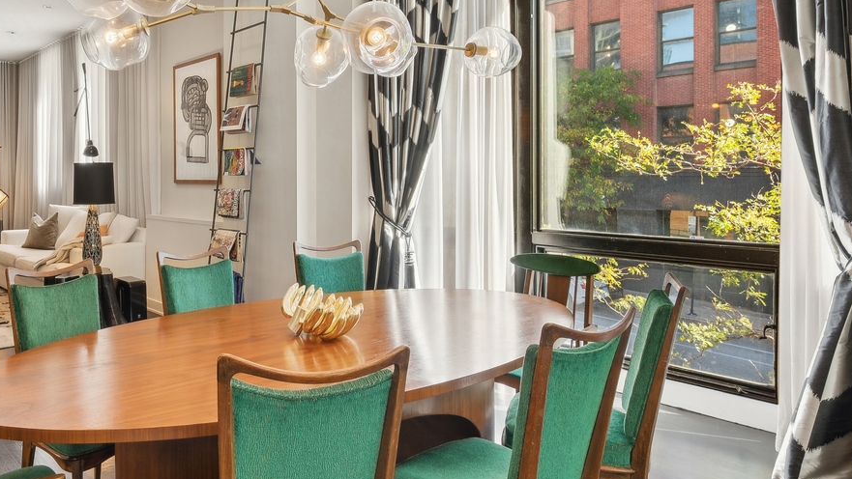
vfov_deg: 42.6
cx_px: 235
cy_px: 180
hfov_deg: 66.4
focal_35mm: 27
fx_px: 610
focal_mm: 14
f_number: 10
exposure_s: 1/6
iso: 100
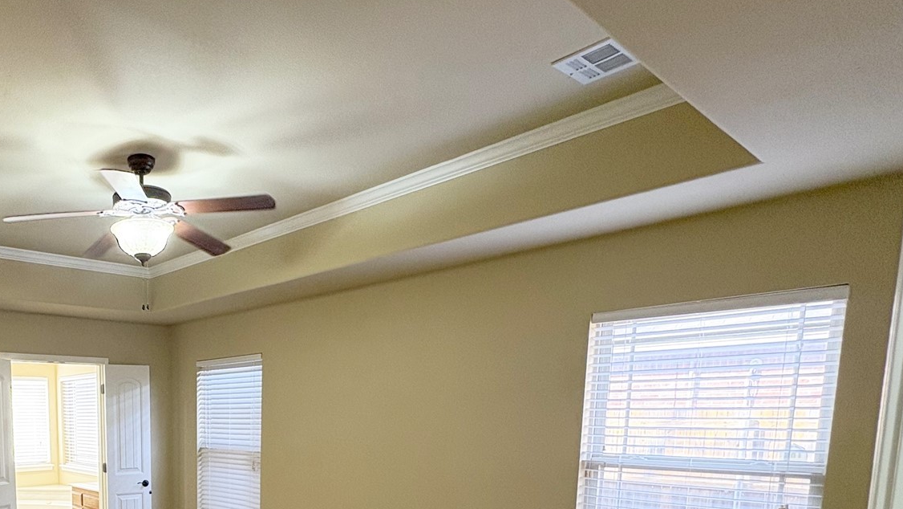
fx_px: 623
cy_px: 483
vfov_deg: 40.2
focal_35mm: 26
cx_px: 174
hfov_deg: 65.1
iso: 250
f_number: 2.2
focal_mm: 2.22
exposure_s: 1/60
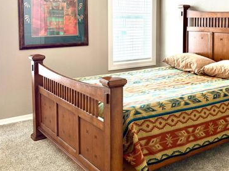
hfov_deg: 41.7
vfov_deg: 31.4
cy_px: 36
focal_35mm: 45
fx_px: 298
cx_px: 145
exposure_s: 1/120
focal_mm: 5.96
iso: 160
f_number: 1.6
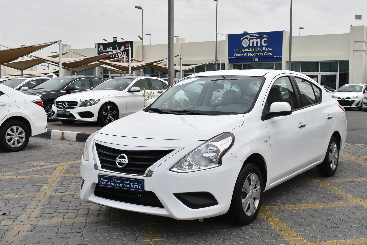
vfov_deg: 30.8
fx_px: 445
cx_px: 212
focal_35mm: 44
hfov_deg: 44.7
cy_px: 118
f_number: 10
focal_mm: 25
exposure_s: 1/400
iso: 200
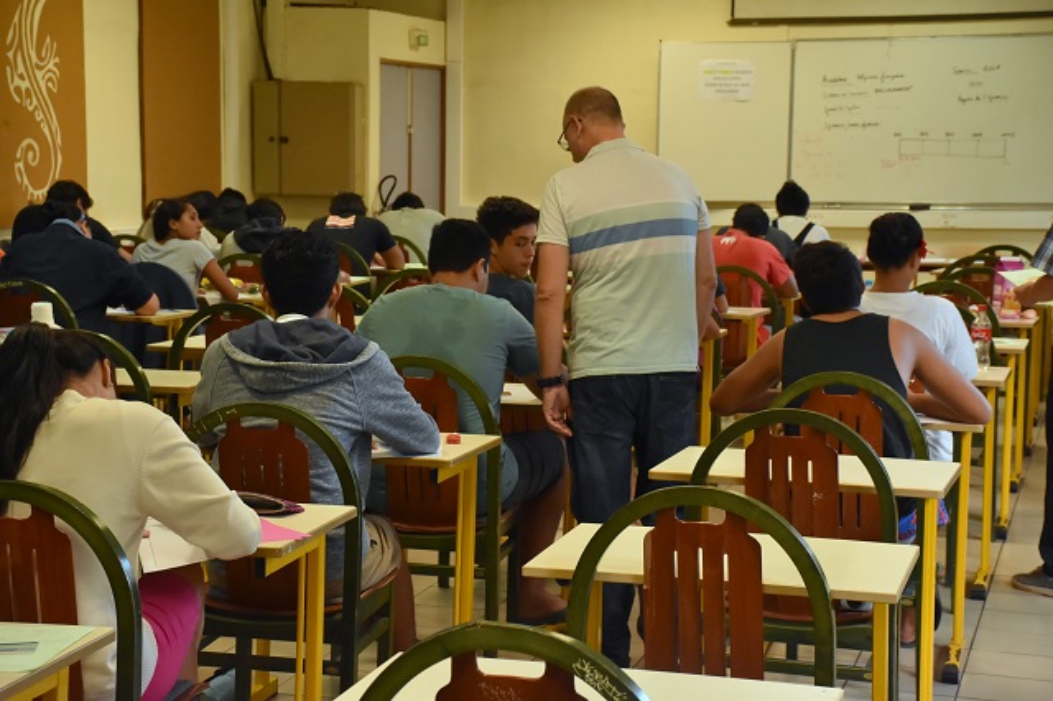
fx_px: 2193
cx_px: 526
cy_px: 350
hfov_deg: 27.0
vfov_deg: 18.2
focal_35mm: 75
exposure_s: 1/100
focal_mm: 50
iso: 2500
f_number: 8
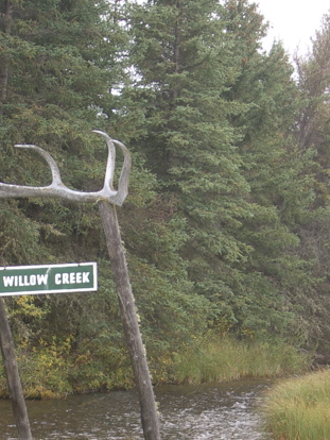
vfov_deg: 14.4
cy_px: 325
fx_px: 1727
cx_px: 115
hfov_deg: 10.9
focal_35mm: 136
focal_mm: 14.6
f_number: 4.4
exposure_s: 1/60
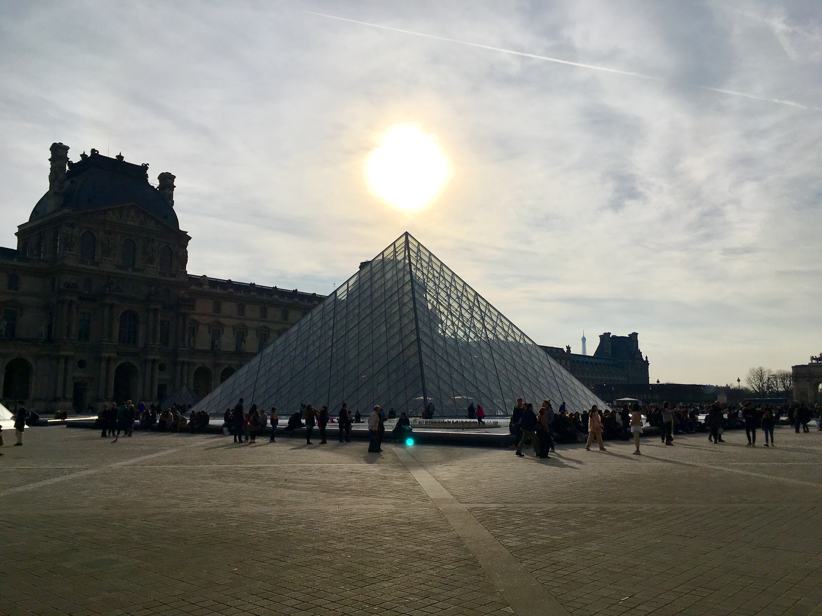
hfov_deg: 61.7
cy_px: 308
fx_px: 689
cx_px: 411
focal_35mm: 29
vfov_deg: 48.2
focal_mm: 4.15
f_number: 2.2
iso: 25
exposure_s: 1/6993
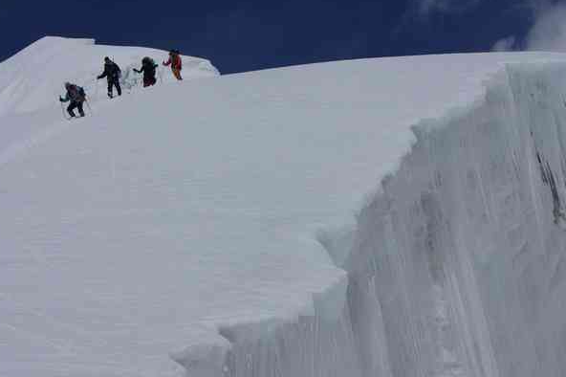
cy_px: 206
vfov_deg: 15.4
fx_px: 1392
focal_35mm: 89
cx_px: 250
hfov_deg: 23.0
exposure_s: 1/1000
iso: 100
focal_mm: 34.9
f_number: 9.5
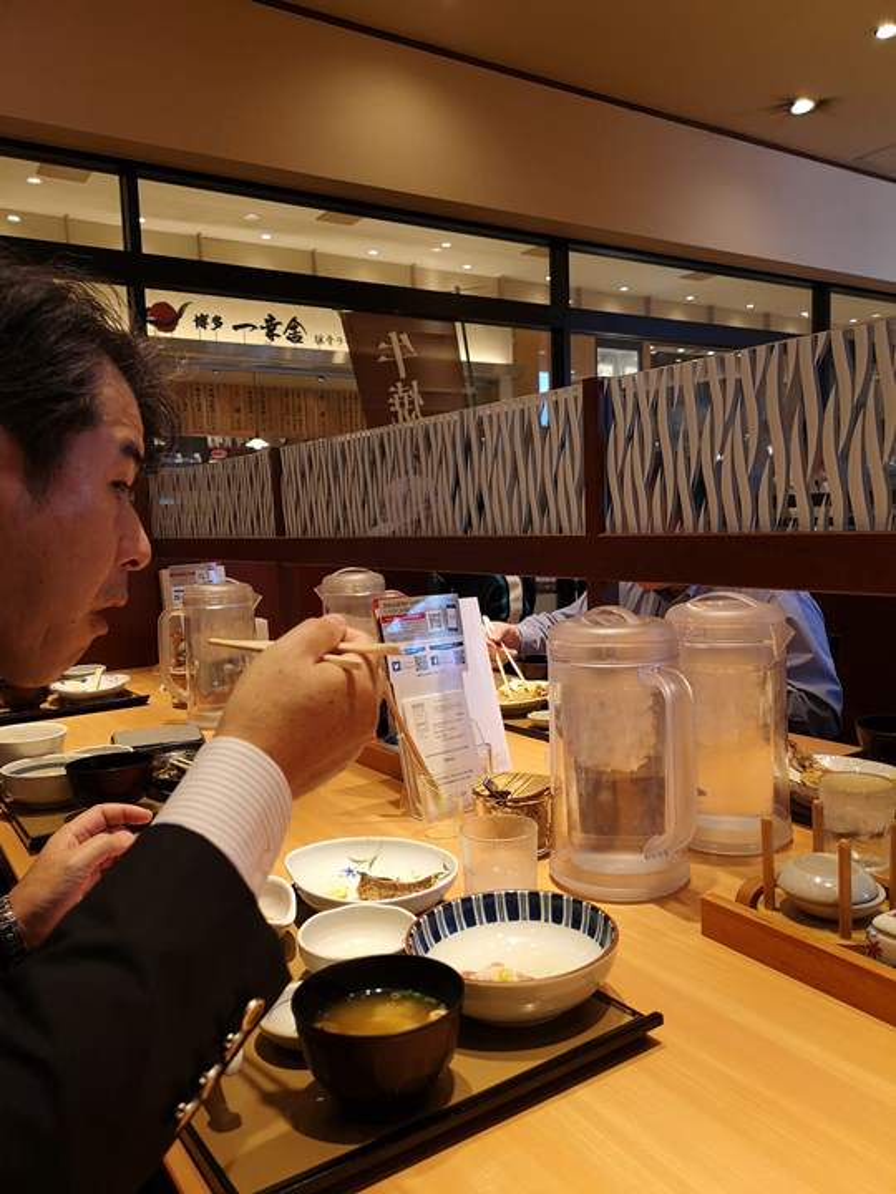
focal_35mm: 27
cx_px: 448
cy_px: 597
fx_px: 932
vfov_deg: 65.3
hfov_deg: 51.4
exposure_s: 1/120
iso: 100
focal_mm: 3.95
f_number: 1.8
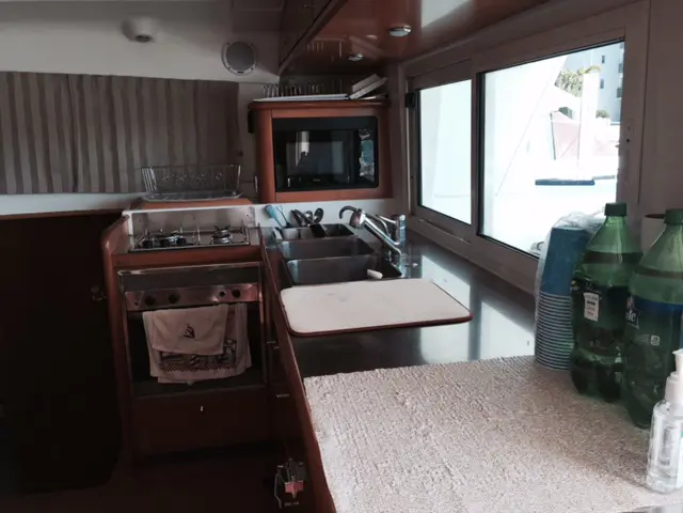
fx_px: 572
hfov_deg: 61.7
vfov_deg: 48.2
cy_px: 256
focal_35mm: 29
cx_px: 342
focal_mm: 4.15
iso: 32
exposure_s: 1/120
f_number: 2.2
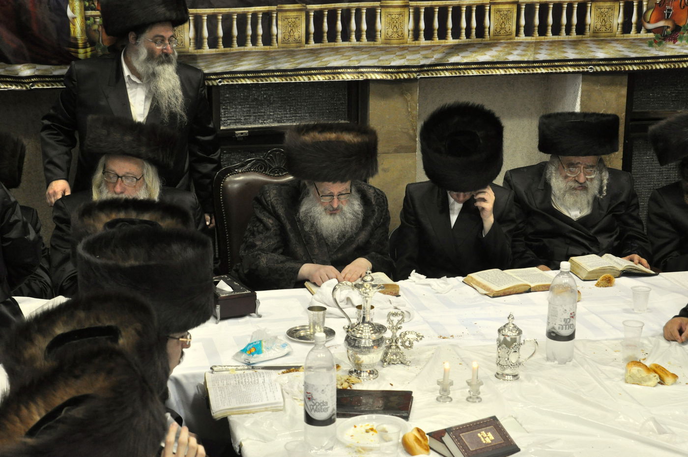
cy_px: 228
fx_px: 1432
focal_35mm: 75
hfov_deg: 27.0
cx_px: 344
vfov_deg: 18.1
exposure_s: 1/100
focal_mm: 50
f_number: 5
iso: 1000
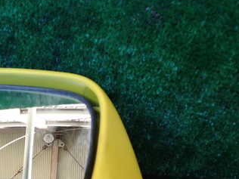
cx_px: 33
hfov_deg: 32.4
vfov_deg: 24.9
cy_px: 159
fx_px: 394
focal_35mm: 57
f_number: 2.3
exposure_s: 1/60
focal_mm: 5.4
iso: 100
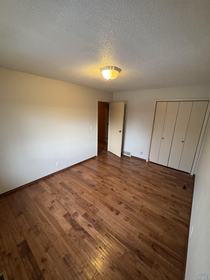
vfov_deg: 102.1
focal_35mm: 14
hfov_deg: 85.7
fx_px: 113
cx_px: 105
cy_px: 140
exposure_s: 1/60
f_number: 2.2
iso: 250
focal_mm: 2.22
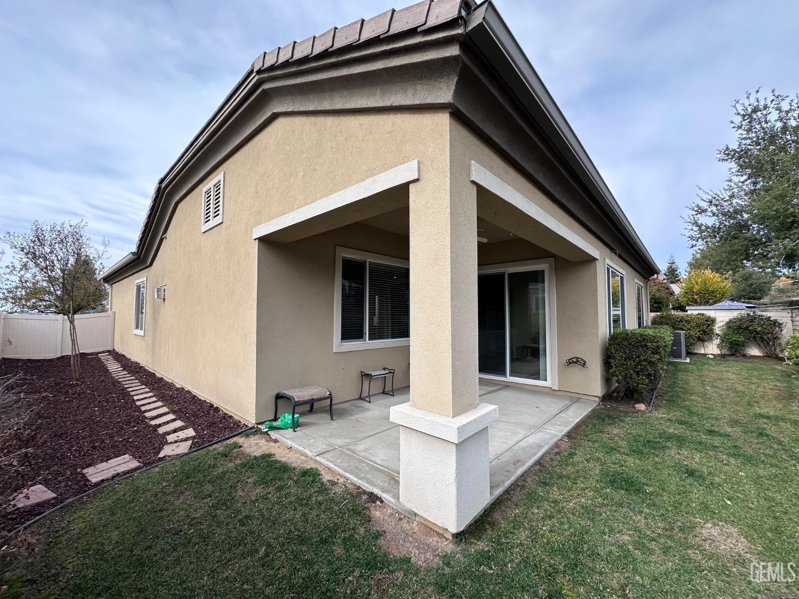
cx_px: 400
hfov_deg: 102.1
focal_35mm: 14
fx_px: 323
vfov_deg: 85.7
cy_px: 300
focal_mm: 2.22
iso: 40
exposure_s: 1/703
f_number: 2.2
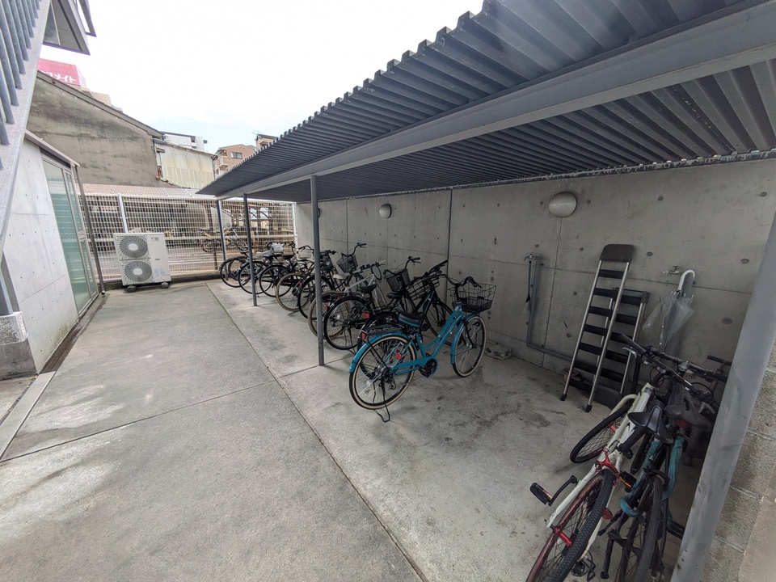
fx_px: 314
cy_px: 291
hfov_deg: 102.1
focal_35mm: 14
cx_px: 388
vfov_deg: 85.7
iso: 49
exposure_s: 1/289
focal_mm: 1.83
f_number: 2.2
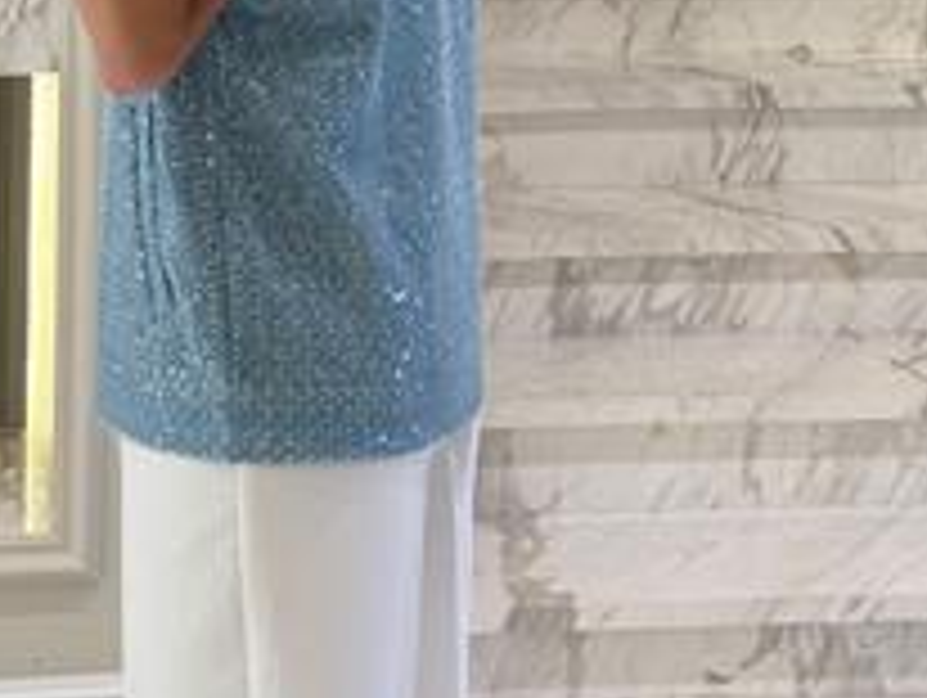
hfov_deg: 21.0
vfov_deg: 15.3
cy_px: -144
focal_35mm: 93
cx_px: 378
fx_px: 2493
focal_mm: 6.76
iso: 160
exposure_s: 1/60
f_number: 1.78
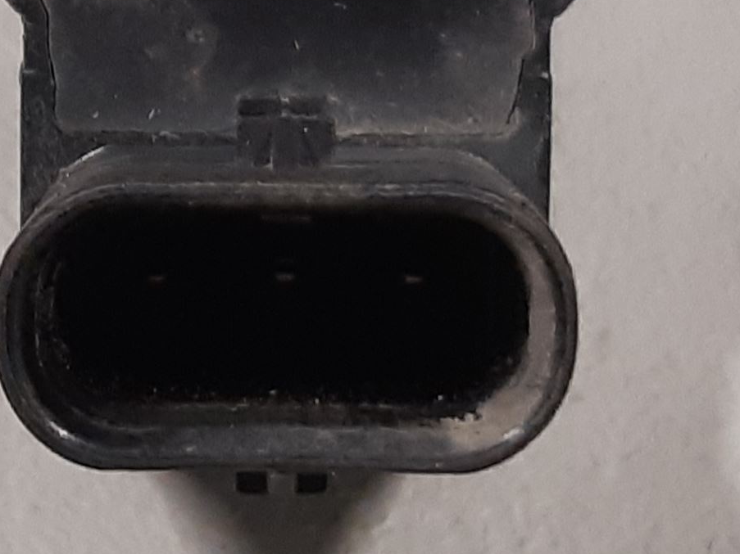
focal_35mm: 59
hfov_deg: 31.6
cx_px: 116
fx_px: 1261
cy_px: 367
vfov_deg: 24.7
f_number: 1.7
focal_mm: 3.93
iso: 200
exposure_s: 1/50
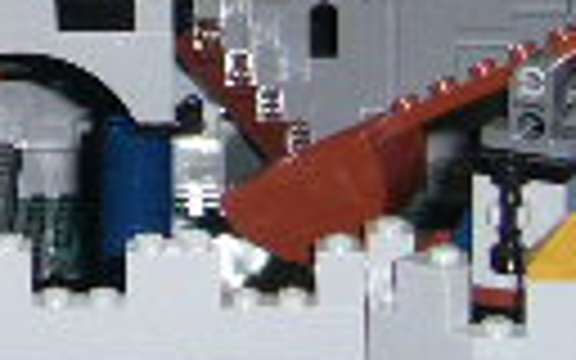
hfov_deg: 11.1
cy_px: -207
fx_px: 2904
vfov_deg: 7.0
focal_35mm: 185
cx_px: -112
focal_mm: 5.8
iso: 100
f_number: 2.8
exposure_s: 1/60
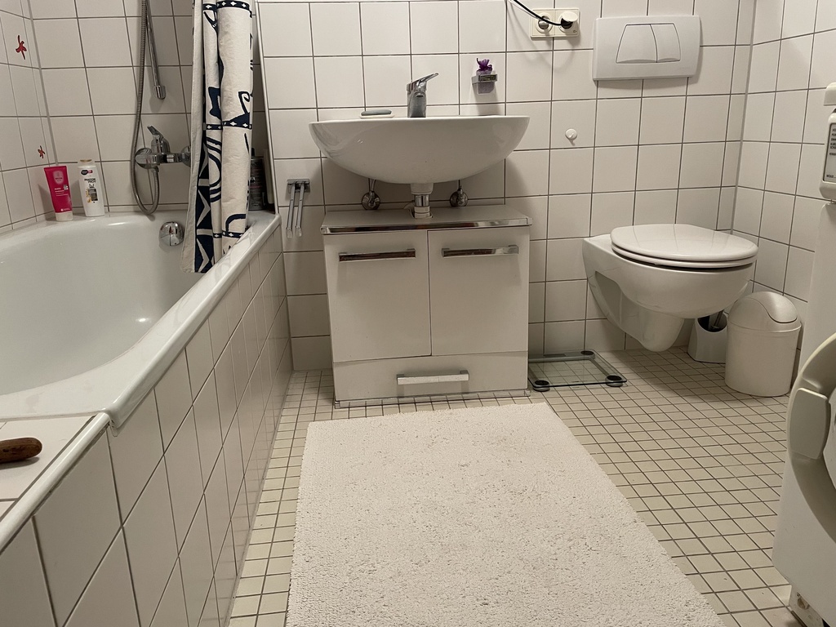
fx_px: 628
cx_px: 418
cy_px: 314
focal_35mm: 26
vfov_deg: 53.1
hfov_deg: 67.3
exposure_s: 1/50
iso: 200
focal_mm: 4.2
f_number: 1.6
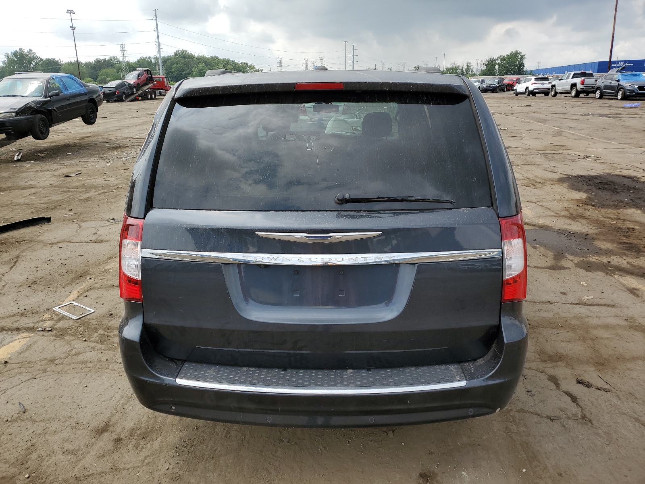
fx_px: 484
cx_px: 322
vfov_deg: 53.1
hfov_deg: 67.3
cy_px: 242
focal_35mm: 26
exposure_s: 1/2500
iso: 50
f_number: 1.5
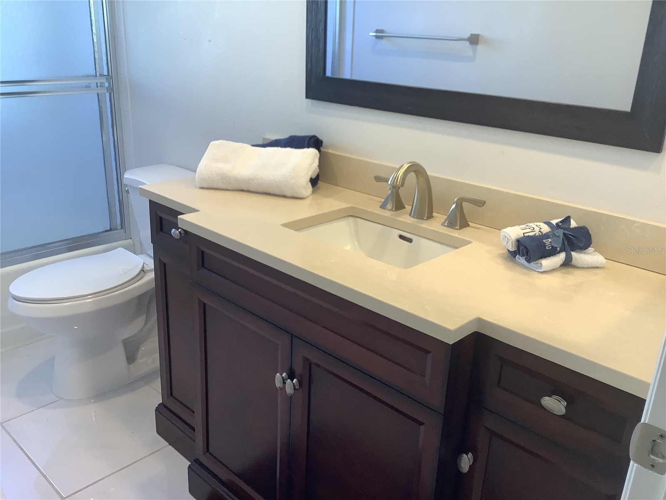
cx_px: 333
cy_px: 250
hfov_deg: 58.4
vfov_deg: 45.4
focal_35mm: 31
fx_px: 596
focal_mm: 3.3
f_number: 2.4
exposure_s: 1/60
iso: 64
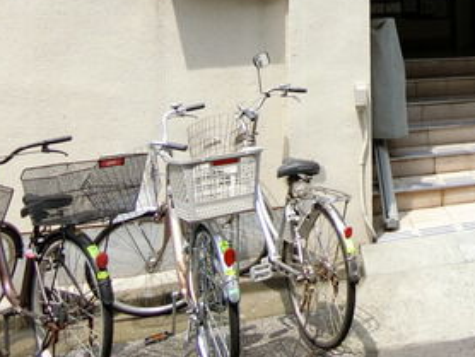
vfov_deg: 32.1
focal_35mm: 41
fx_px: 563
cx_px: 494
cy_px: -10
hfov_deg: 39.3
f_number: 2.7
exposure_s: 1/1000
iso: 125
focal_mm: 4.06
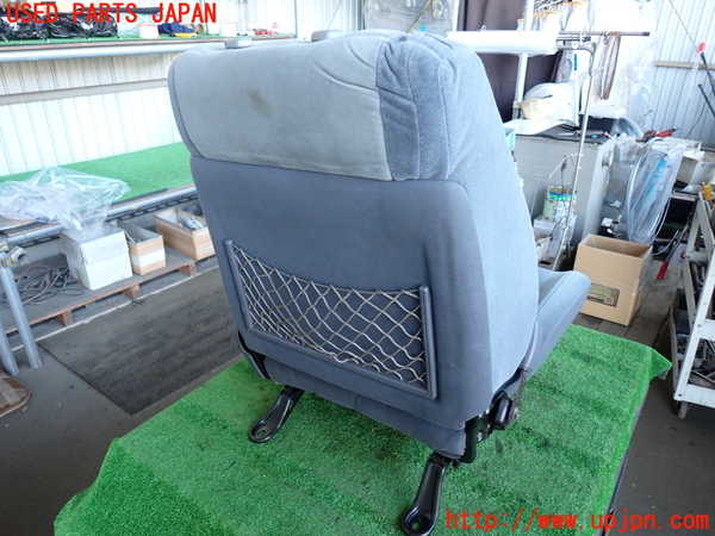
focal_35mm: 25
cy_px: 268
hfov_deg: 69.4
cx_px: 358
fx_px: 516
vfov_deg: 54.9
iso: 200
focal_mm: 4.5
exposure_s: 1/50
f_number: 2
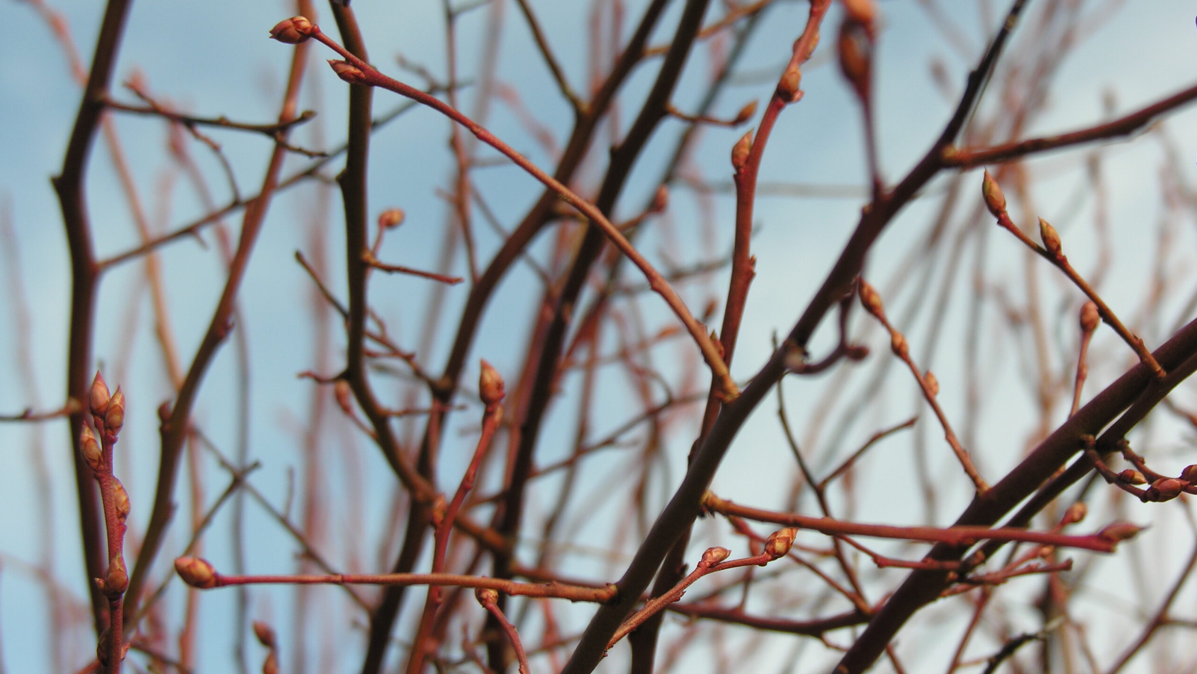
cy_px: 247
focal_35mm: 103
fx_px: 3269
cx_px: 600
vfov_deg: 11.8
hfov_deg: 20.7
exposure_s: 1/380
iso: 50
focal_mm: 24
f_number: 3.6
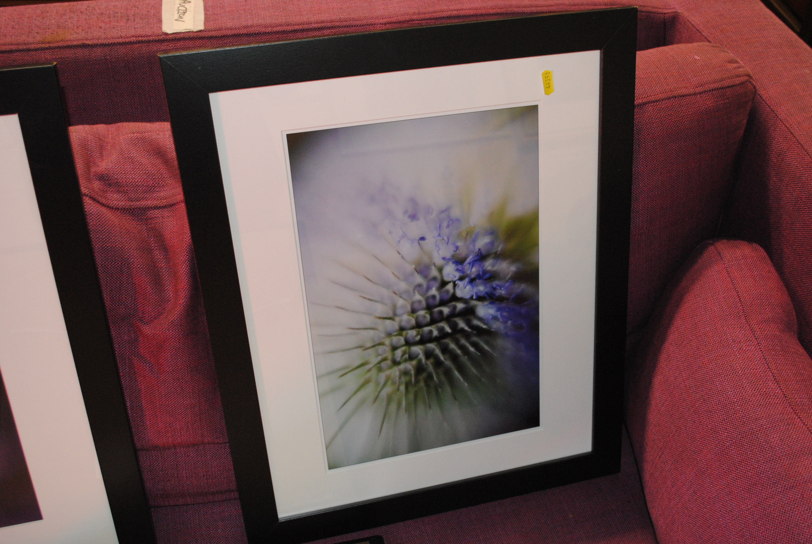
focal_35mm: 36
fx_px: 813
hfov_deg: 53.1
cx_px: 406
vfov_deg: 37.0
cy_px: 272
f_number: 5
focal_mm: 24
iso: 800
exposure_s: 1/60
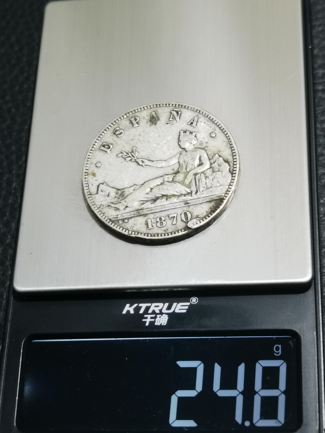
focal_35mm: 68
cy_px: 216
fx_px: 851
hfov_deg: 21.6
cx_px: 162
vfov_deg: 28.6
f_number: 1.9
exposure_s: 1/100
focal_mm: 6.67
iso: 160
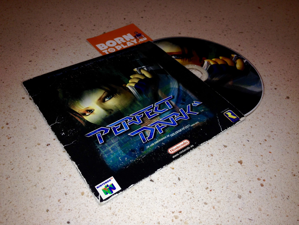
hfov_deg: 52.6
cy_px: 112
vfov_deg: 40.7
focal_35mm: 35
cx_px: 150
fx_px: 302
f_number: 2.4
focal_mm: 4.28
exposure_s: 1/116
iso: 50
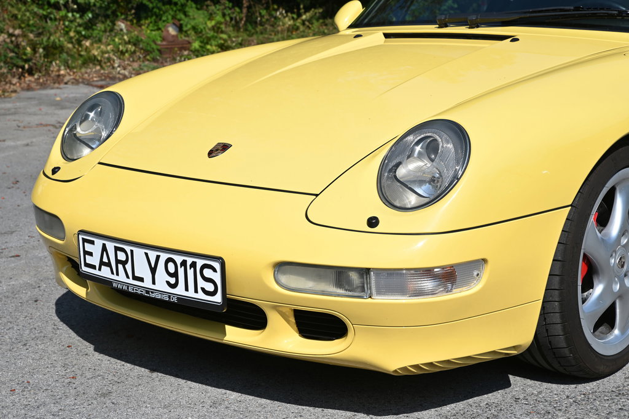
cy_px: 210
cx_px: 314
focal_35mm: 65
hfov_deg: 31.0
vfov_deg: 20.9
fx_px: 1135
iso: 100
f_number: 8
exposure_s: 1/320
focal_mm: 65
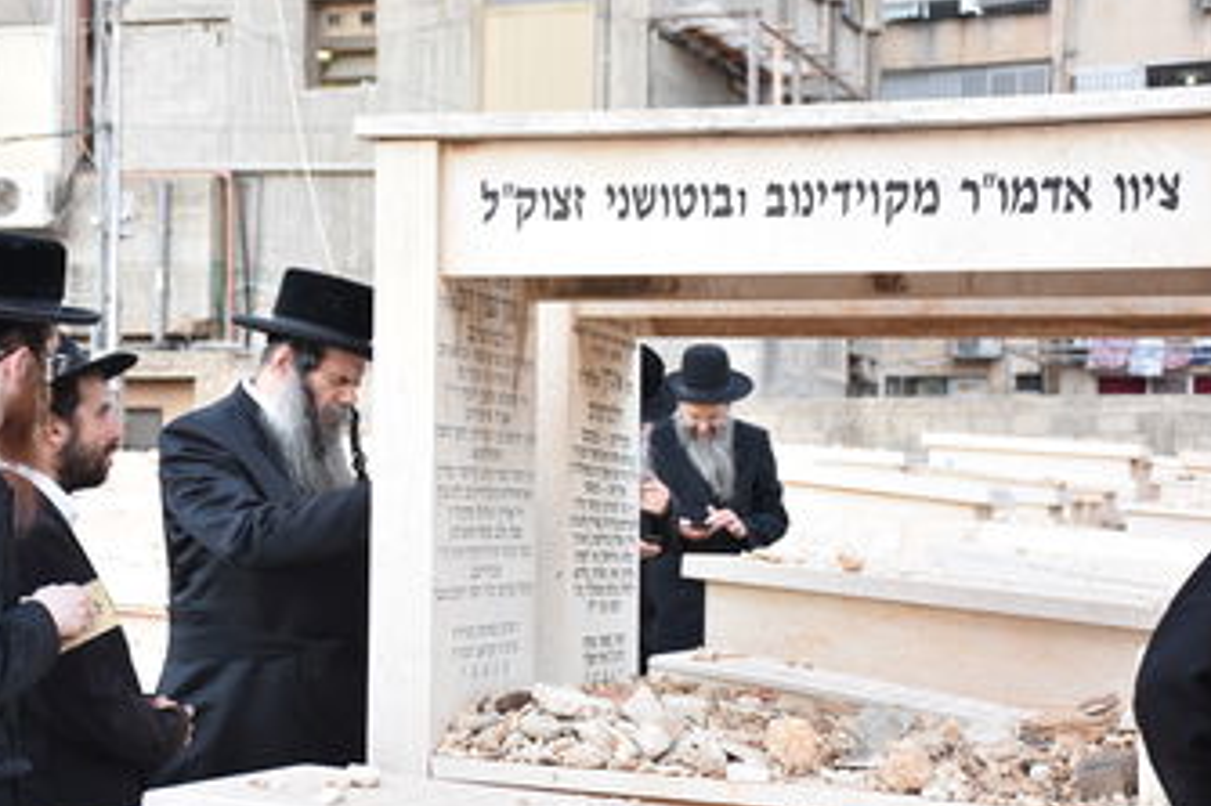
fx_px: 2710
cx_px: 524
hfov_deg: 25.2
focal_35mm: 81
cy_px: 412
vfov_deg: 16.9
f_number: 5.6
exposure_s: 1/100
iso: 800
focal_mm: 45
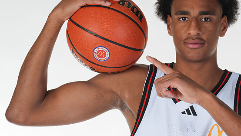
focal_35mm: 240
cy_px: 90
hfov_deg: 9.0
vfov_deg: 5.1
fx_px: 1534
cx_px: 184
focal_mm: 124
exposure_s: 1/6400
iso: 200
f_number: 14
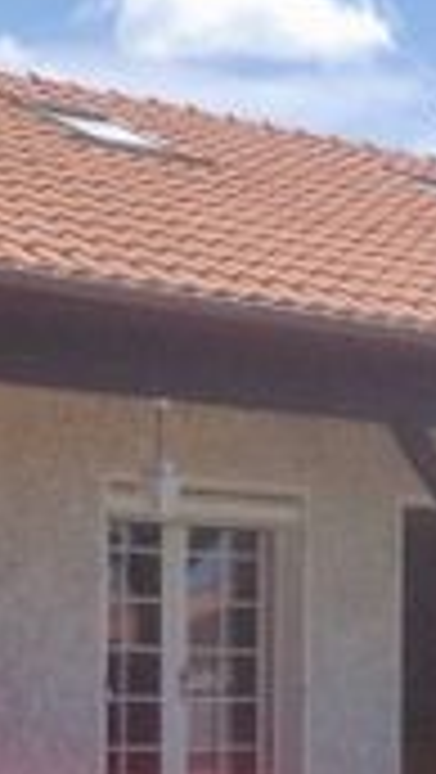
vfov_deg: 16.0
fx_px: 2728
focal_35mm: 133
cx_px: 40
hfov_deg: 9.1
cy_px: 639
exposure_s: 1/2016
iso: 50
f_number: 2.4
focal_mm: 4.28
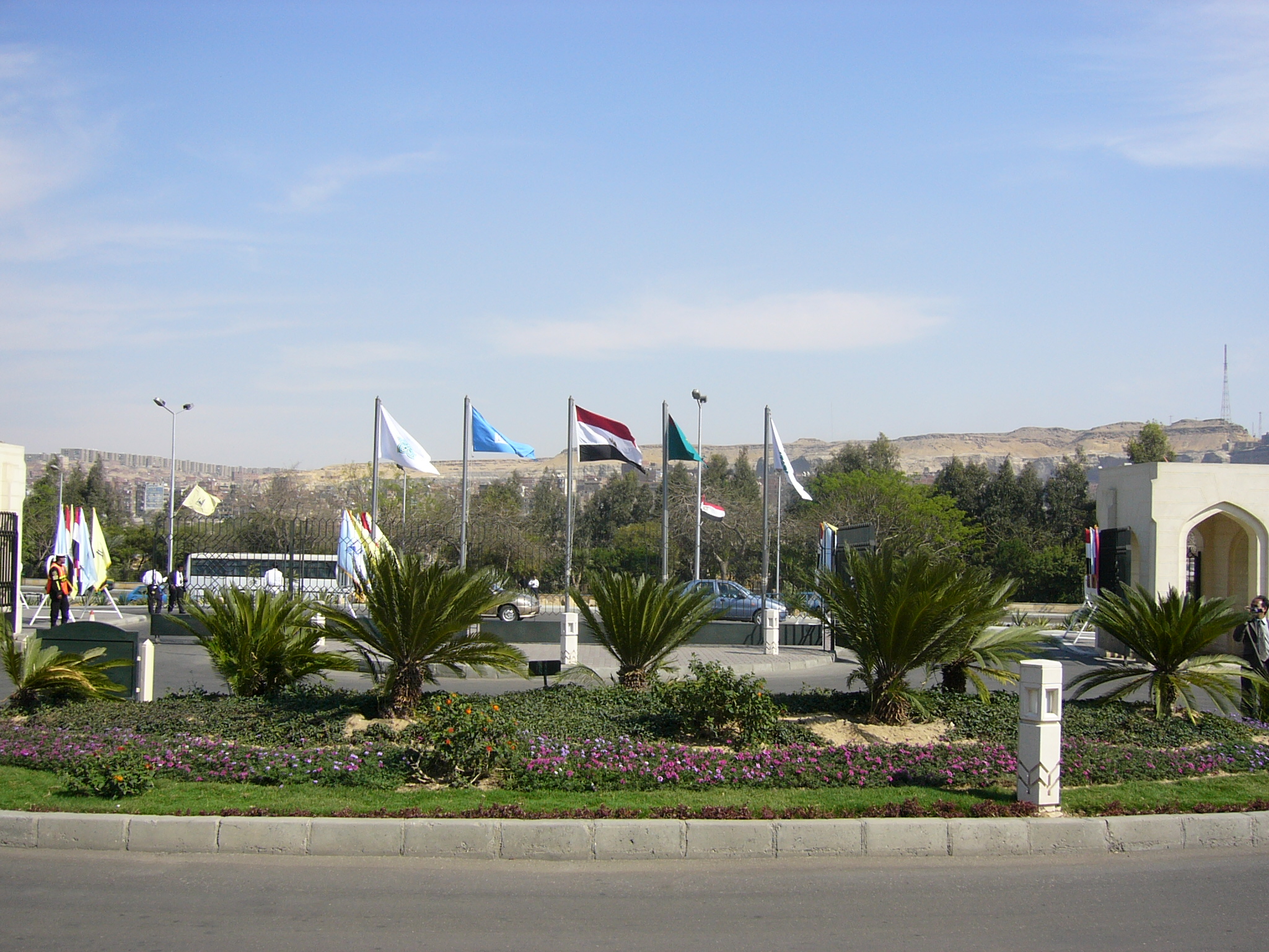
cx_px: 634
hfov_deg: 52.6
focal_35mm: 35
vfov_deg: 40.7
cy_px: 476
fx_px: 1283
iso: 50
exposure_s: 1/200
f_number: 8
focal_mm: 5.8
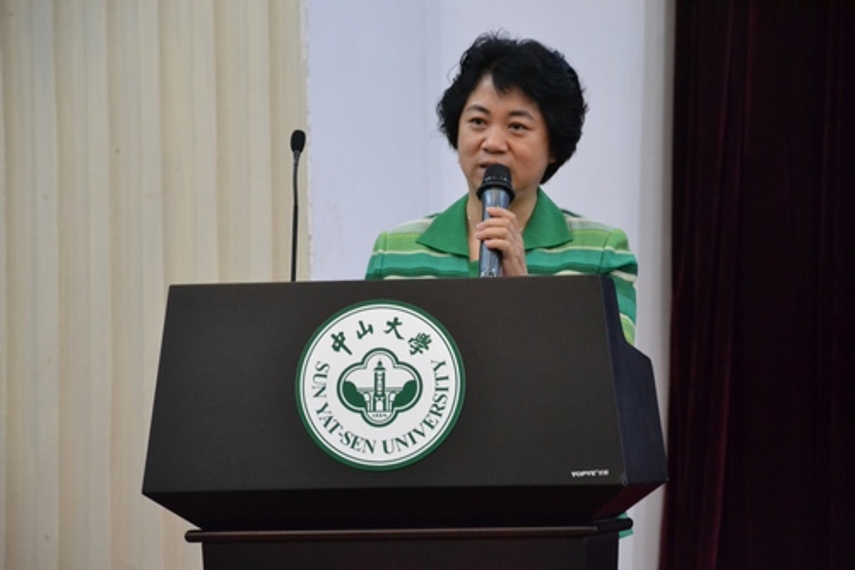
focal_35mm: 158
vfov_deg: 8.7
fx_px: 3739
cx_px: 428
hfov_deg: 13.0
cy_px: 285
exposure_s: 1/40
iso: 3200
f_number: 5.6
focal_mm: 105
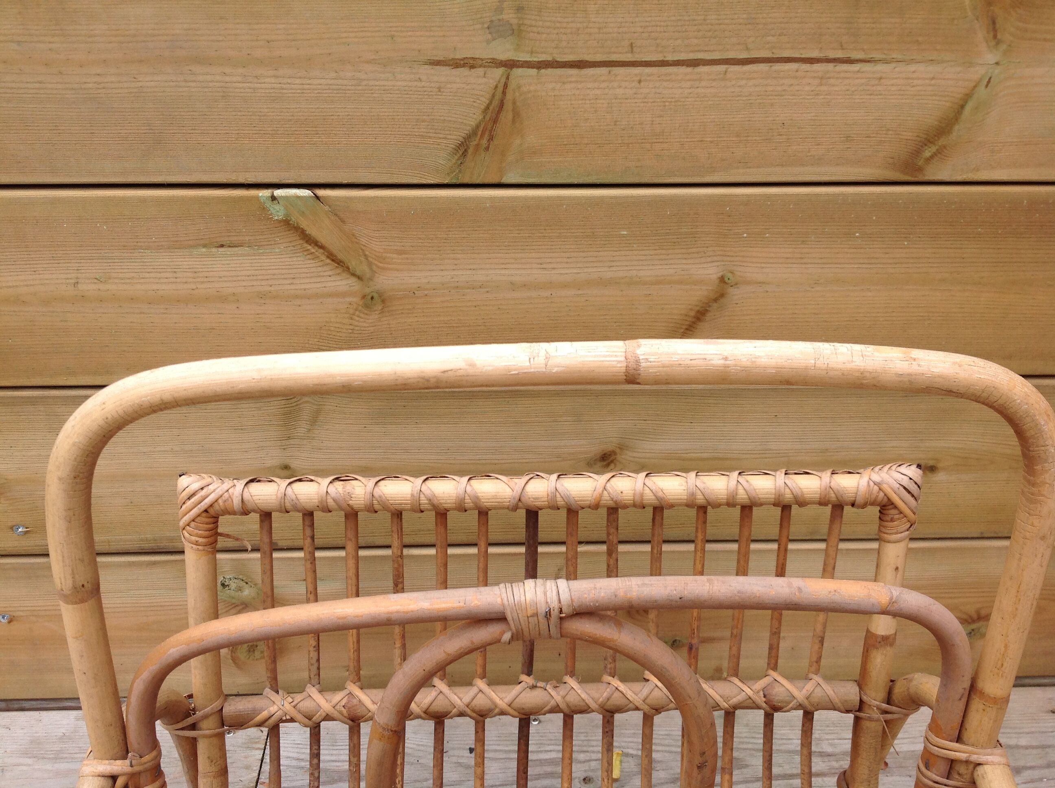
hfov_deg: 52.7
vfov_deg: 40.6
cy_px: 394
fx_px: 1065
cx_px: 528
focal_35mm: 35
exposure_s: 1/593
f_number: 2.4
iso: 50
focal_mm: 4.28
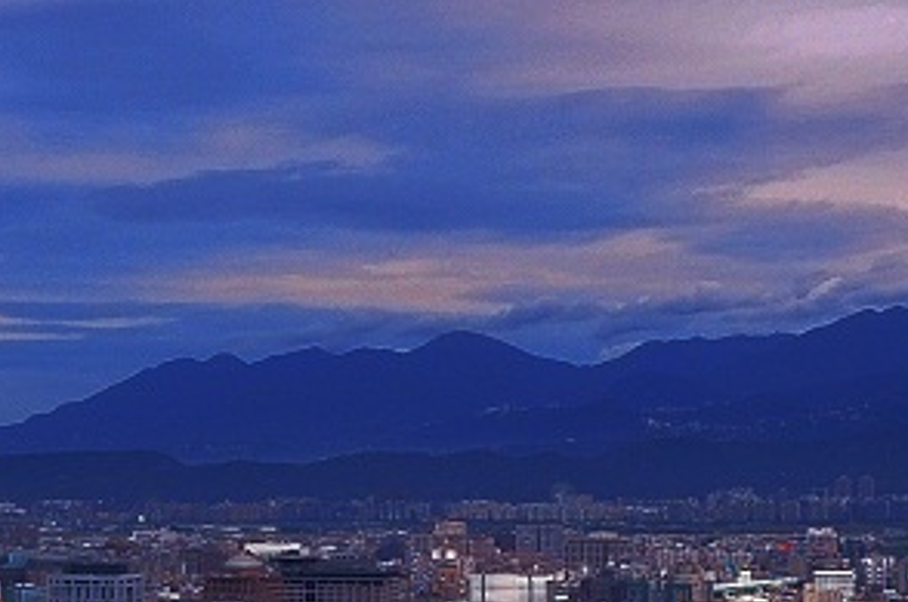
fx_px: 2266
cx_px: -59
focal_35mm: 90
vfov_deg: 15.1
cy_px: 411
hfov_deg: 21.6
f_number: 22
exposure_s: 1/125
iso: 500
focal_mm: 18
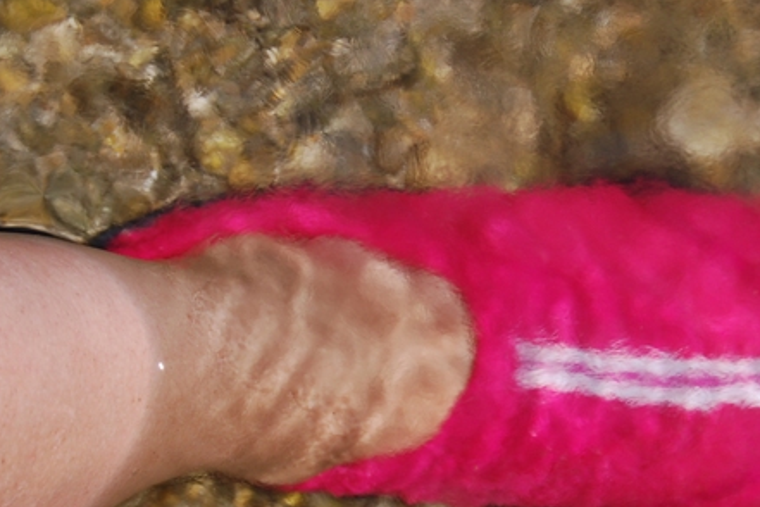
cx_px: 546
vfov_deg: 10.1
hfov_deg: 15.0
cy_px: 345
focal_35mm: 136
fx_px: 2871
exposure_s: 1/160
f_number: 6.3
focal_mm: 50
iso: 200
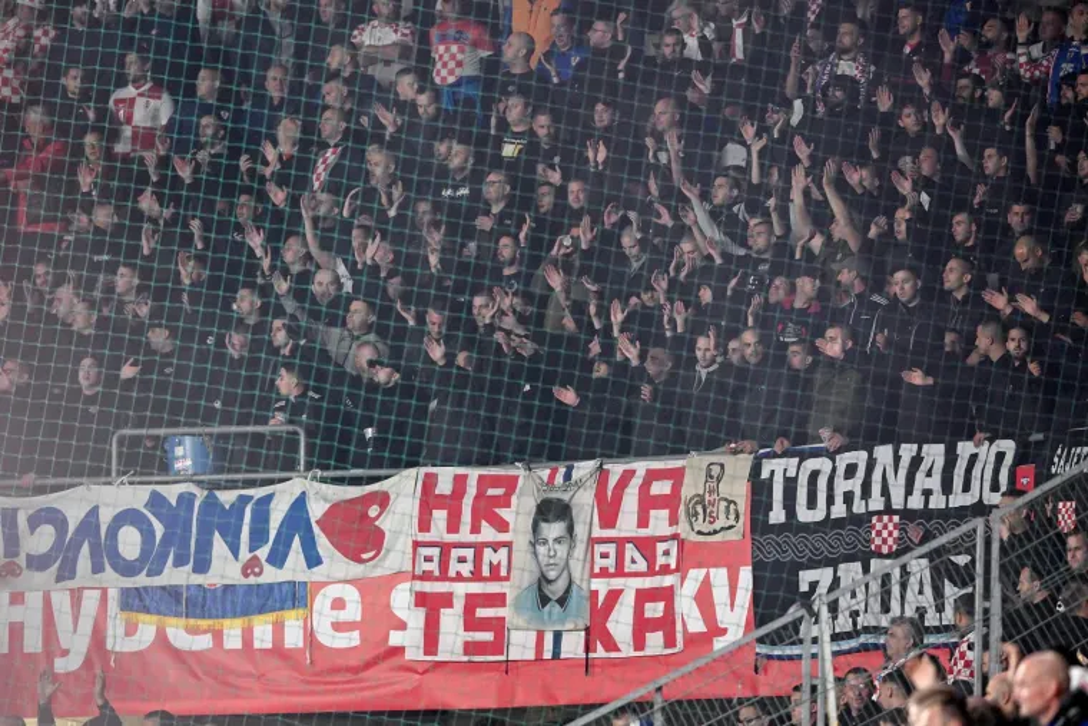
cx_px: 544
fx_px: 12090
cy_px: 363
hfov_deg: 5.2
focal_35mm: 400
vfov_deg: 3.4
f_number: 4
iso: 4000
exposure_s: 1/800
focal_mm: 400
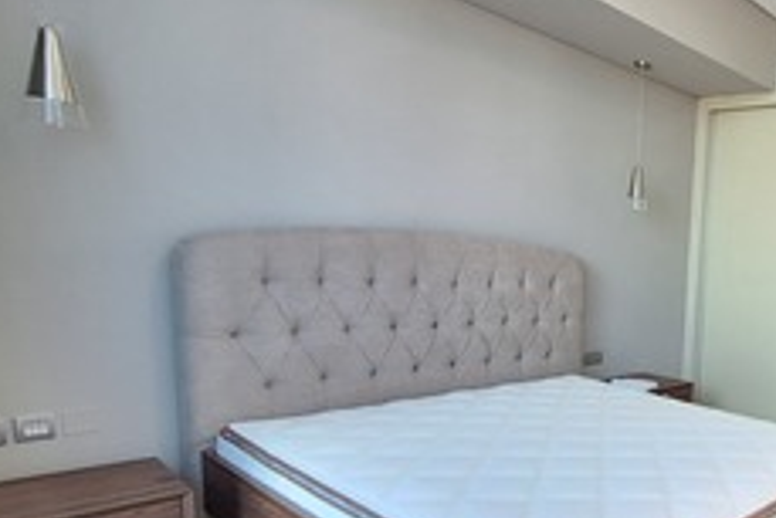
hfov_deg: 54.7
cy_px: 337
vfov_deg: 47.4
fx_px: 582
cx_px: 751
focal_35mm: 27
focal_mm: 1.74
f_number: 2.2
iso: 100
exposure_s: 1/50
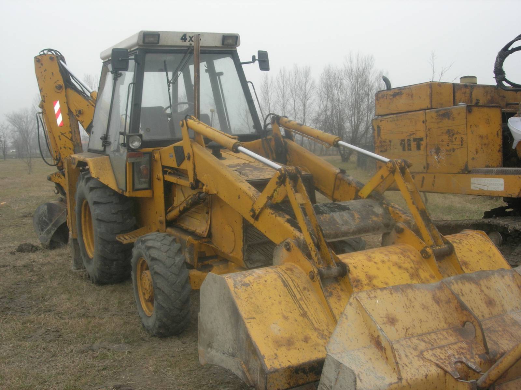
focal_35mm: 38
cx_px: 260
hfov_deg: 49.0
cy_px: 195
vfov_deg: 37.7
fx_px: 572
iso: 78
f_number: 4.8
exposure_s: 1/124
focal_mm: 7.8
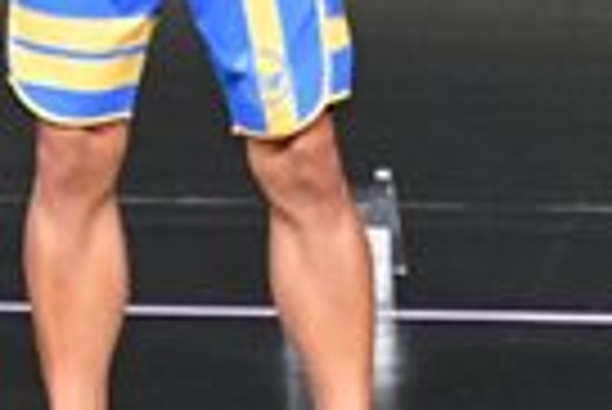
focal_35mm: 1363
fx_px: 23195
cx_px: -61
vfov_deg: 1.0
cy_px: -360
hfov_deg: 1.5
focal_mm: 160
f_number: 5.6
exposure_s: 1/400
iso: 5000
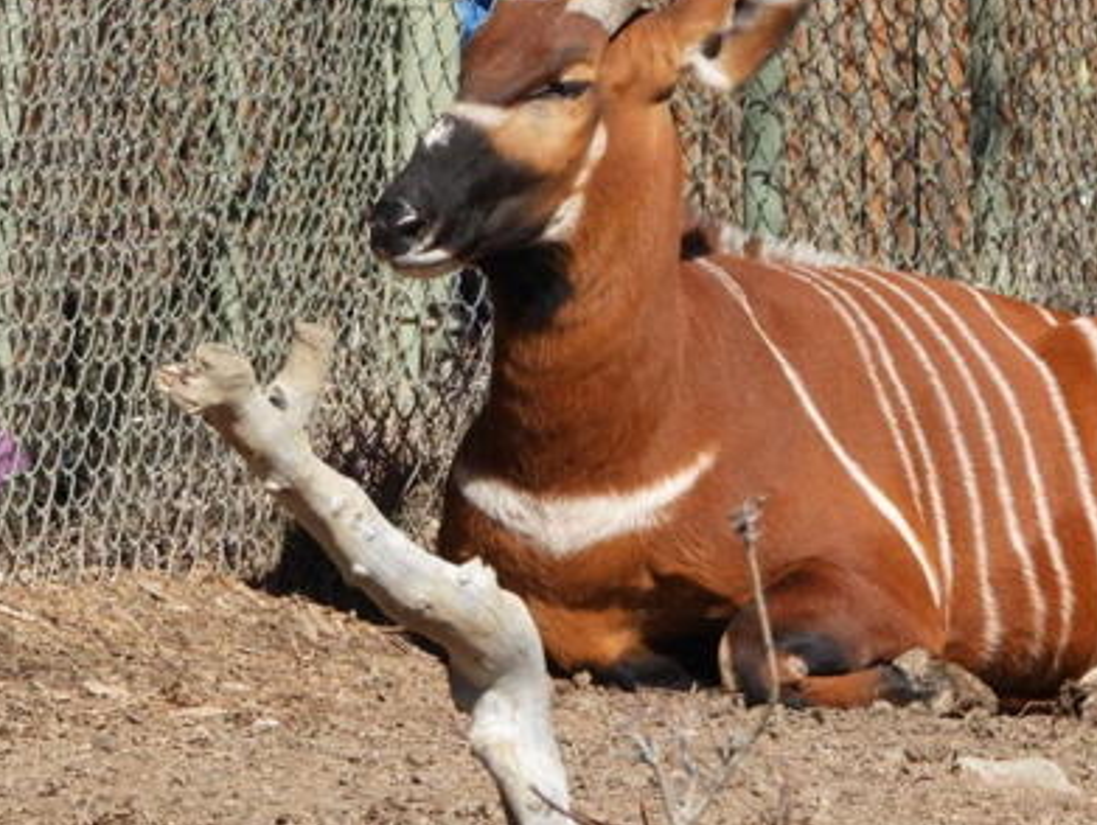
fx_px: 28072
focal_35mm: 885
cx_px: 1058
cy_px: 261
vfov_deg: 1.7
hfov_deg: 2.2
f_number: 5
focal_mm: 77.8
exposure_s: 1/640
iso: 100
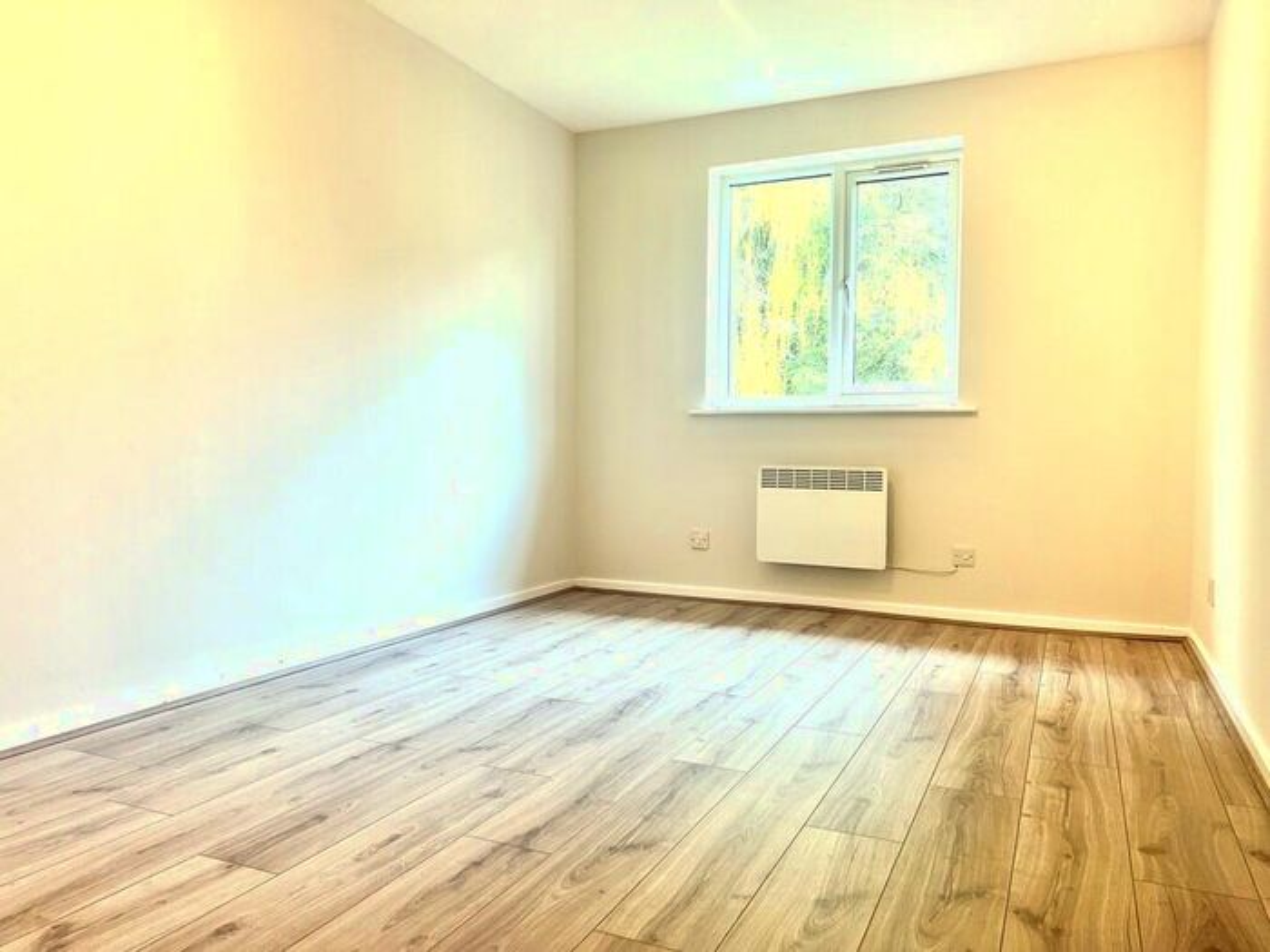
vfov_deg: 53.1
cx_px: 635
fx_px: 954
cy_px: 476
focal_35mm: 26
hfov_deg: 67.3
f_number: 1.5
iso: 125
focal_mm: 5.7
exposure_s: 1/121
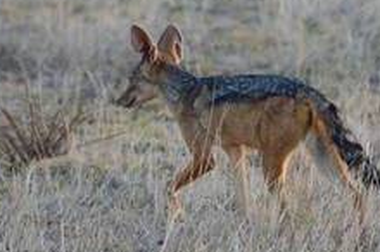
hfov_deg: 1.1
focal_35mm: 1909
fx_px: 20121
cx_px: 358
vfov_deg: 0.7
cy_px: 1
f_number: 5.6
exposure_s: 1/400
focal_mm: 400
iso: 1250
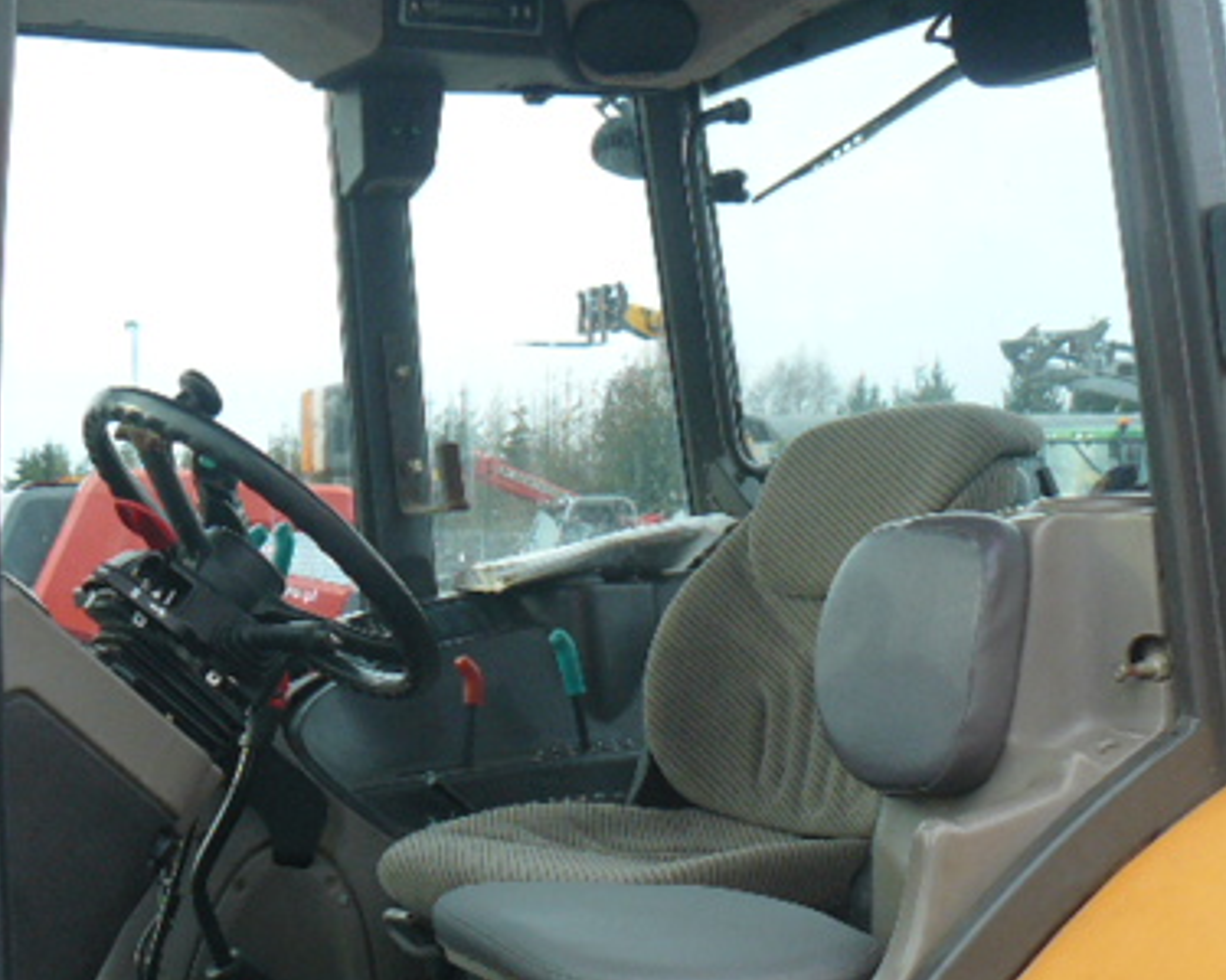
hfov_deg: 31.3
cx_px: 474
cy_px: 676
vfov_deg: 25.2
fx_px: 2177
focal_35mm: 60
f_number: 3.2
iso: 100
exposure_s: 1/100
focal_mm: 6
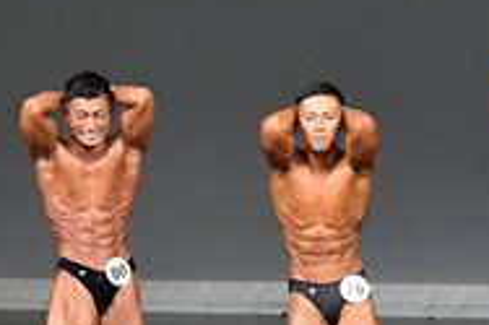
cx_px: 454
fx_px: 8211
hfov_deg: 3.4
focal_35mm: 605
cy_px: 138
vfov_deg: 2.3
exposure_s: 1/400
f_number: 5.6
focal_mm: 98
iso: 5000
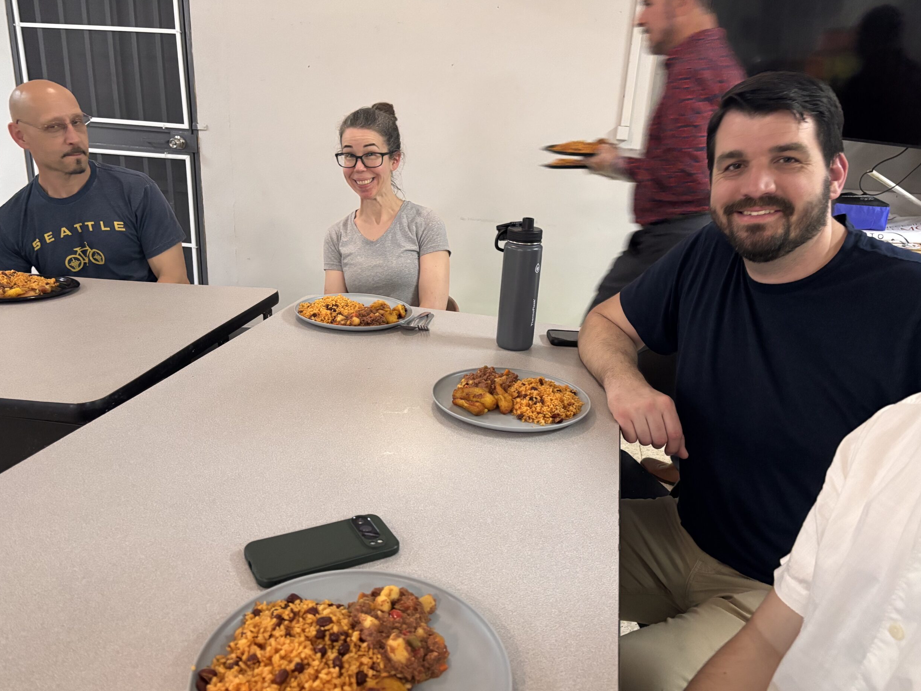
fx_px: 718
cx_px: 451
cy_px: 350
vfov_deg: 51.4
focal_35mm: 27
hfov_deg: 65.3
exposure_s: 1/40
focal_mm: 5.96
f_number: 1.6
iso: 500
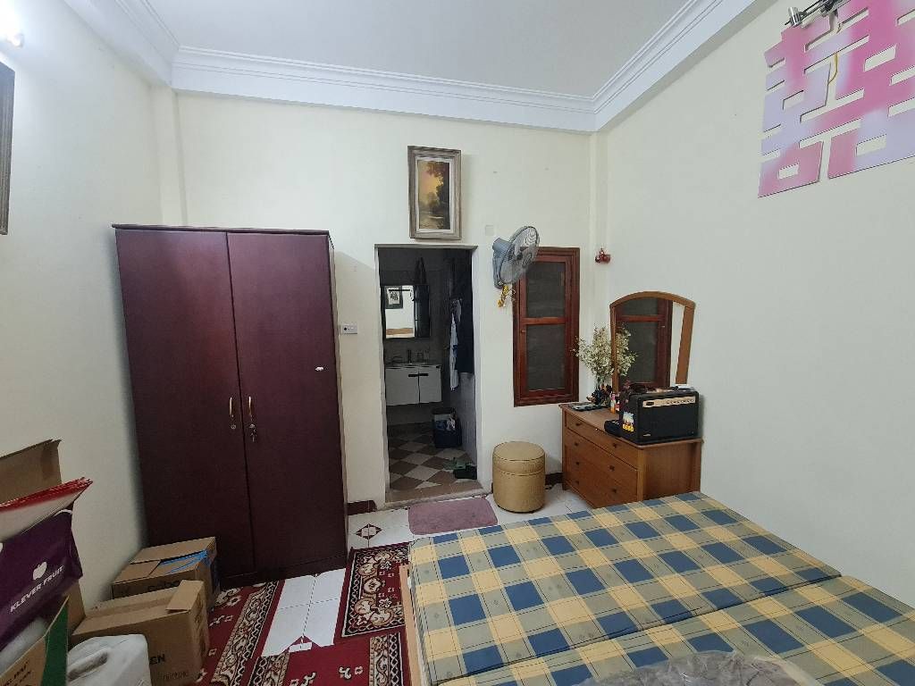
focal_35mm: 13
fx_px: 344
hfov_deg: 106.2
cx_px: 458
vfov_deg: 89.9
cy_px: 343
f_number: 2.2
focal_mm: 2.2
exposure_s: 1/50
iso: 320
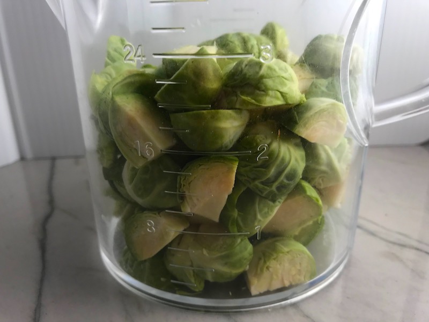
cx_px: 214
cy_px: 161
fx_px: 347
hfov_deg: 63.4
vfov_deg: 49.7
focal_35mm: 28
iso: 32
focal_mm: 3.99
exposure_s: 1/120
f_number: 1.8
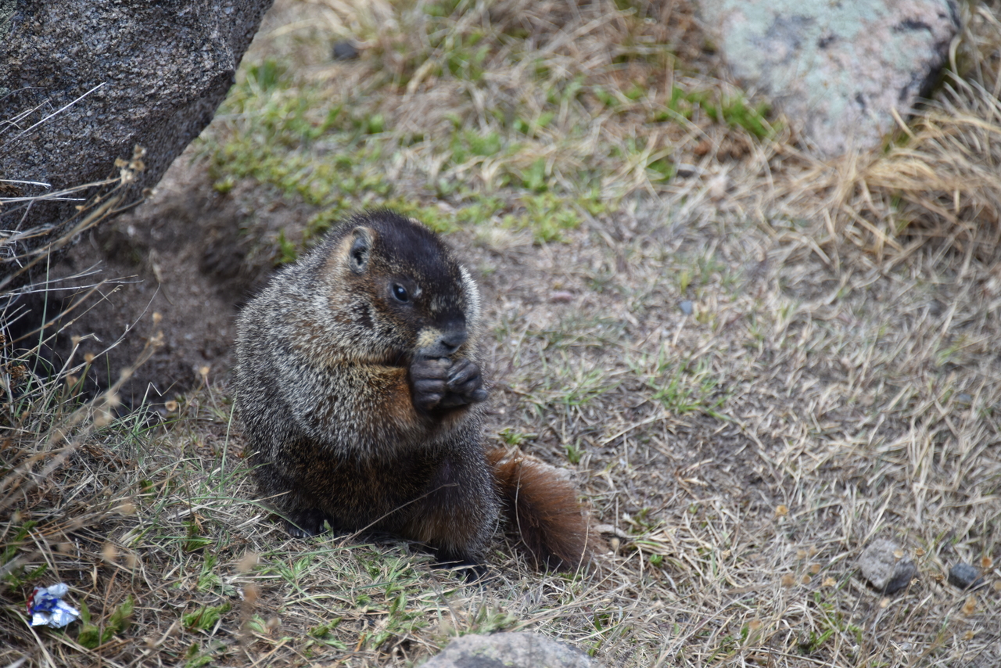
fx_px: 8343
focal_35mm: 300
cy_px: 334
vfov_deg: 4.6
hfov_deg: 6.9
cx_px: 500
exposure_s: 1/640
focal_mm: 300
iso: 560
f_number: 5.6
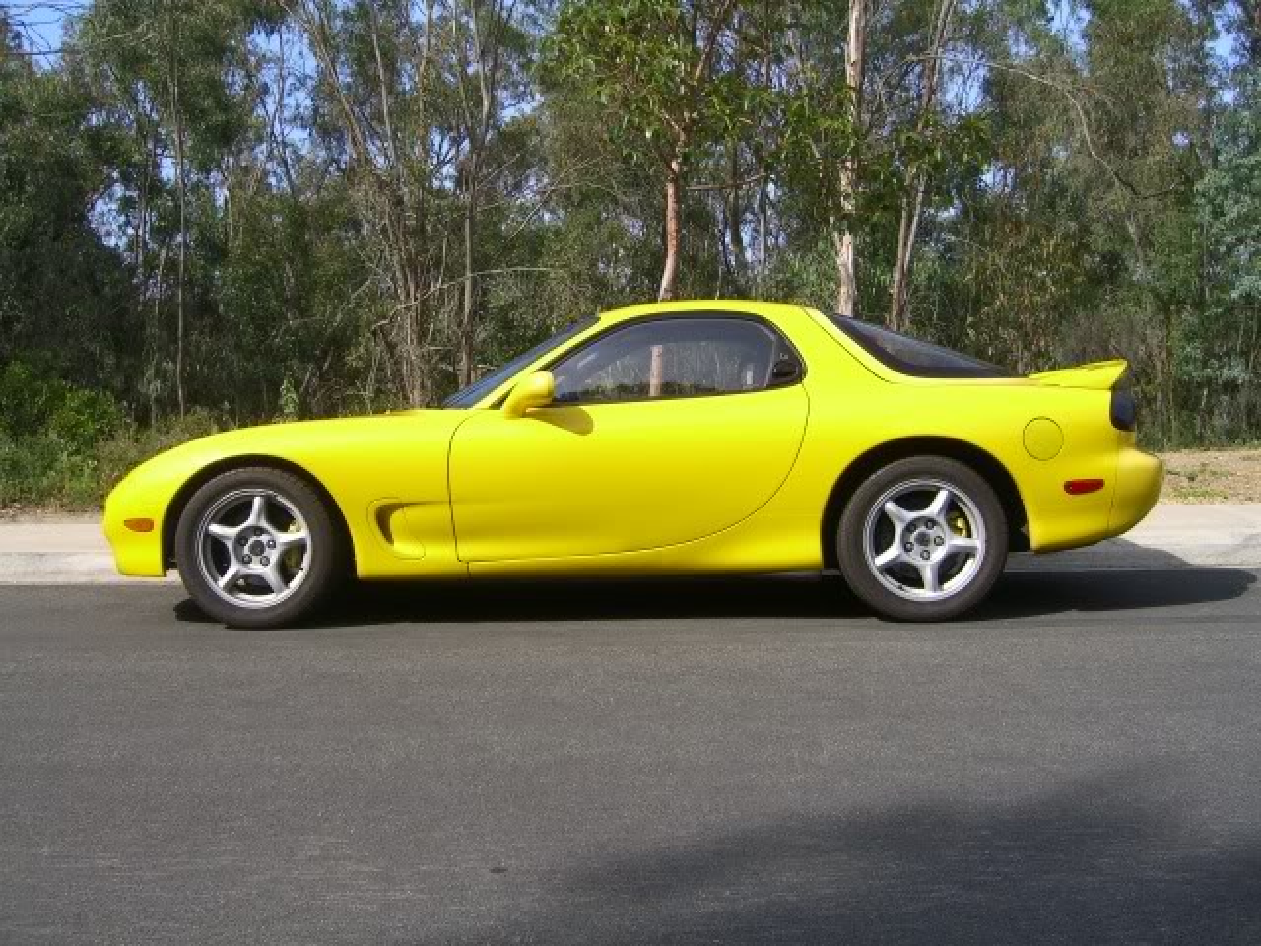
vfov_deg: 37.7
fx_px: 1384
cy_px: 473
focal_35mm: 38
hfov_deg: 49.0
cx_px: 630
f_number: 2.8
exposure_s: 1/800
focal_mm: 7.9
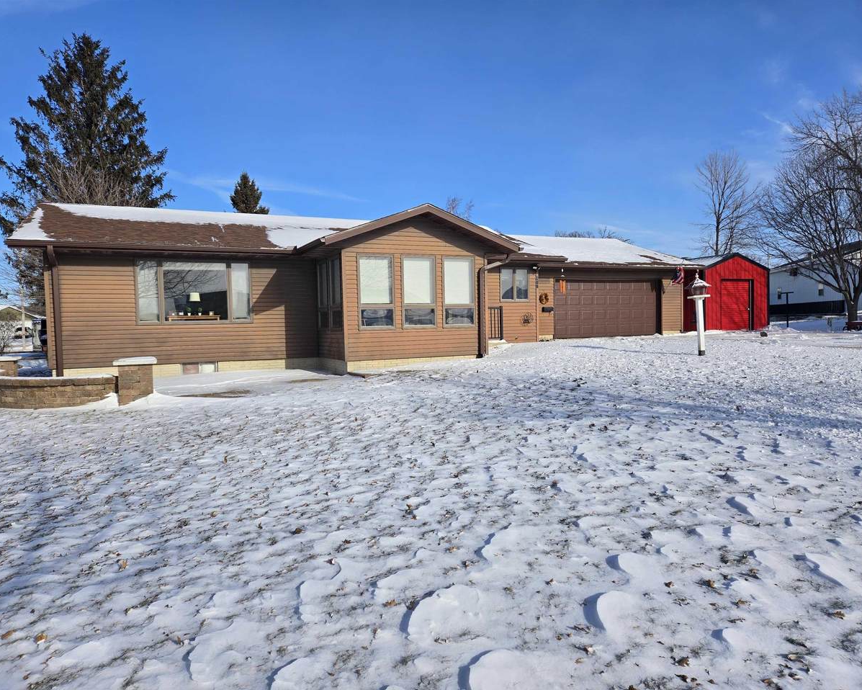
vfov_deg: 58.8
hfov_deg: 70.3
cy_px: 345
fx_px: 612
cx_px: 423
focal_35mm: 24
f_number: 1.8
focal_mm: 5.4
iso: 25
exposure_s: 1/2234
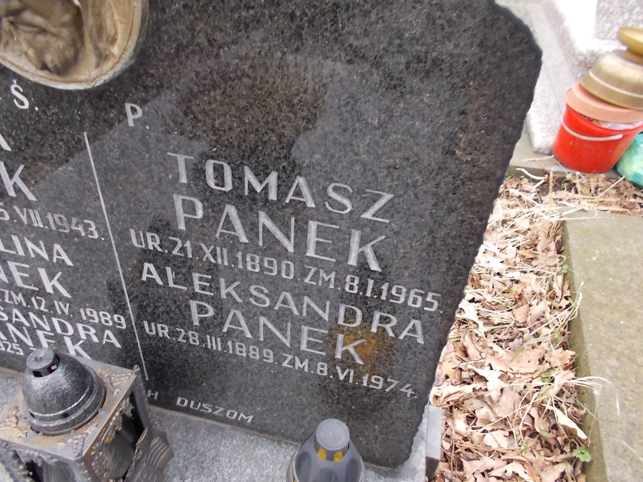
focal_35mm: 26
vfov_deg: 53.1
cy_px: 241
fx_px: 483
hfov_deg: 67.3
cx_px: 322
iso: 80
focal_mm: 4.6
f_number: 3.2
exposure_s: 1/40
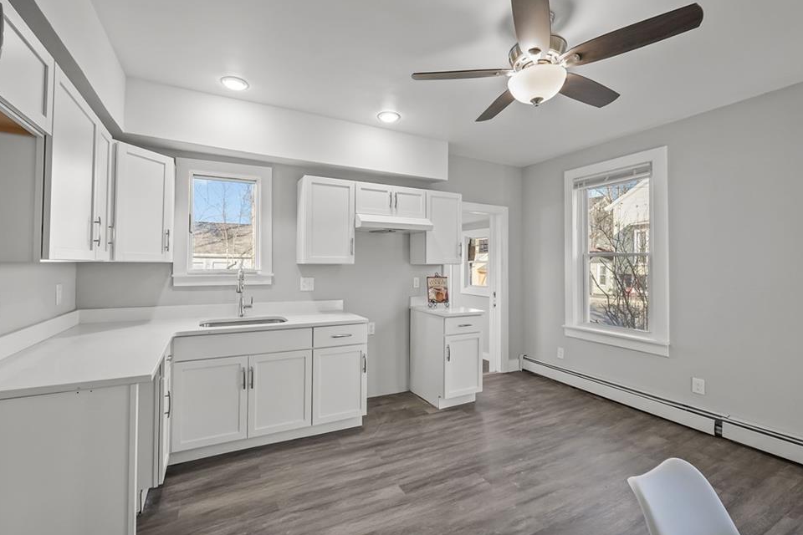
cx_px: 396
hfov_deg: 96.7
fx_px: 357
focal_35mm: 16
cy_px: 256
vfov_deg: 73.7
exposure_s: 1/15
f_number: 7.1
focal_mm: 10
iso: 400
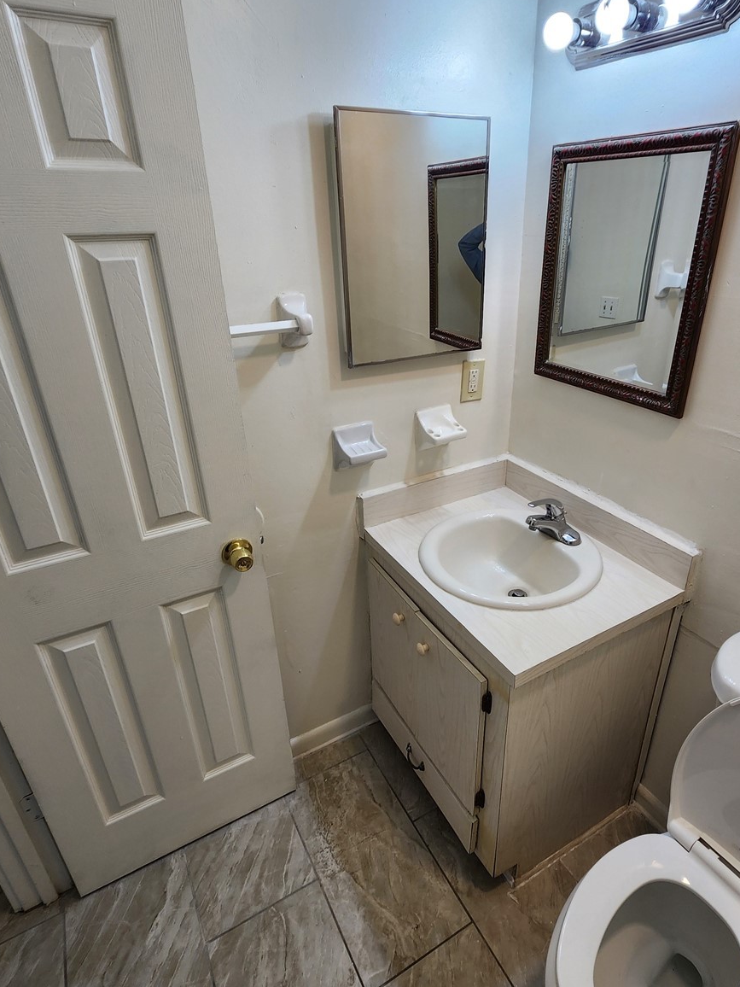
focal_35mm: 18
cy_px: 489
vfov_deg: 87.8
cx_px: 405
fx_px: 513
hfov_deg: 71.4
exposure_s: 1/60
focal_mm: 2.2
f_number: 2.2
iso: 64
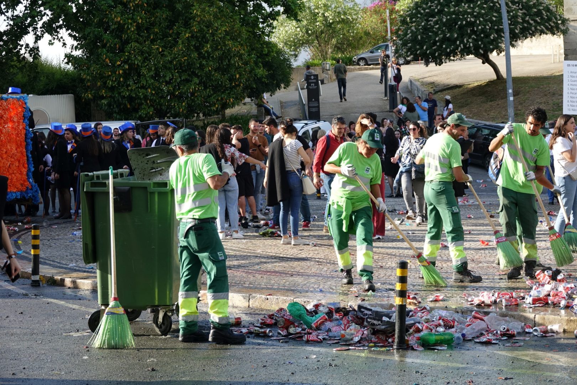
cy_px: 192
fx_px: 1458
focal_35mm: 91
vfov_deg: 15.0
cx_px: 288
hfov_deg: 22.4
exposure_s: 1/250
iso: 100
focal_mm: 33.51
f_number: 4
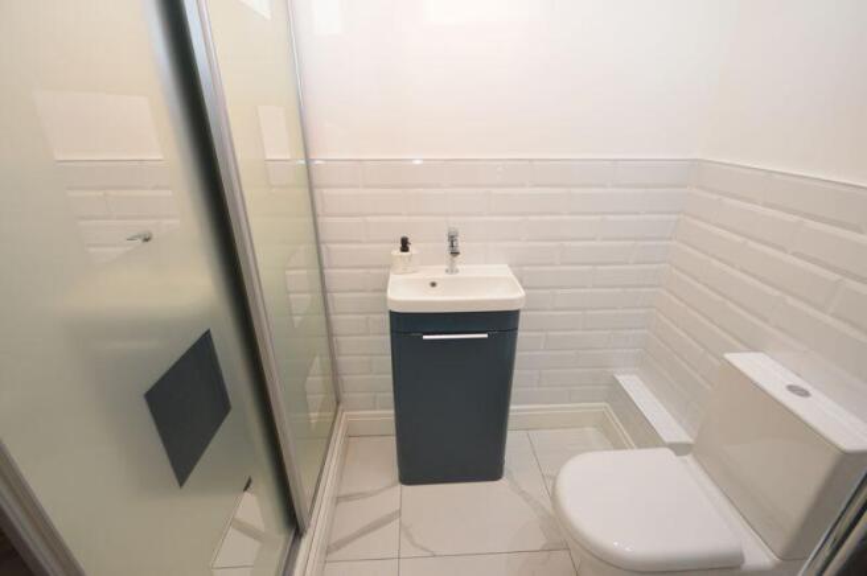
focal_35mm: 15
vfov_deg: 77.2
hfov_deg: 100.4
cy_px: 288
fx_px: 361
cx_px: 434
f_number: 4
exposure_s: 1/60
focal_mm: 10
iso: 450
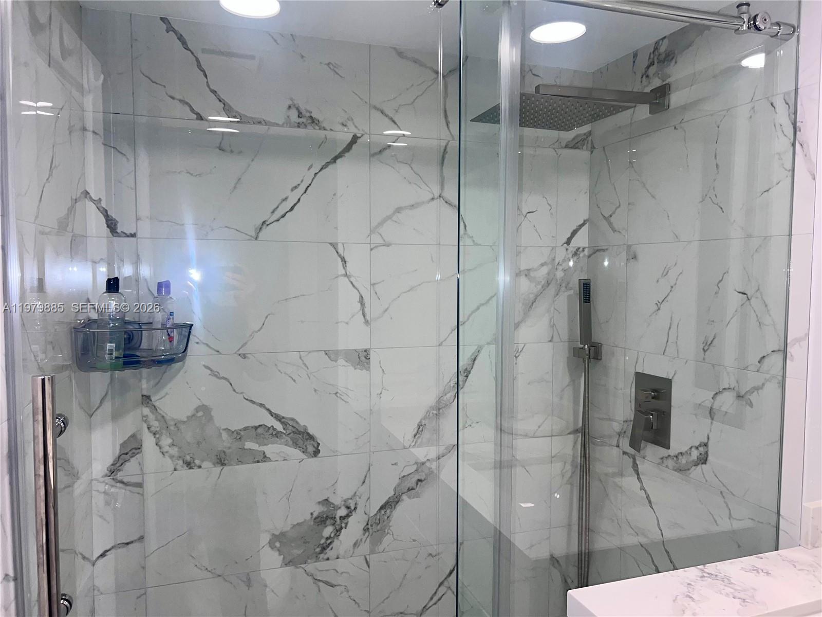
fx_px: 617
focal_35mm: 26
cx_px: 411
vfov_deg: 53.1
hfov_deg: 67.3
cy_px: 308
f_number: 1.5
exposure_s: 1/120
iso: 40
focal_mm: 5.7
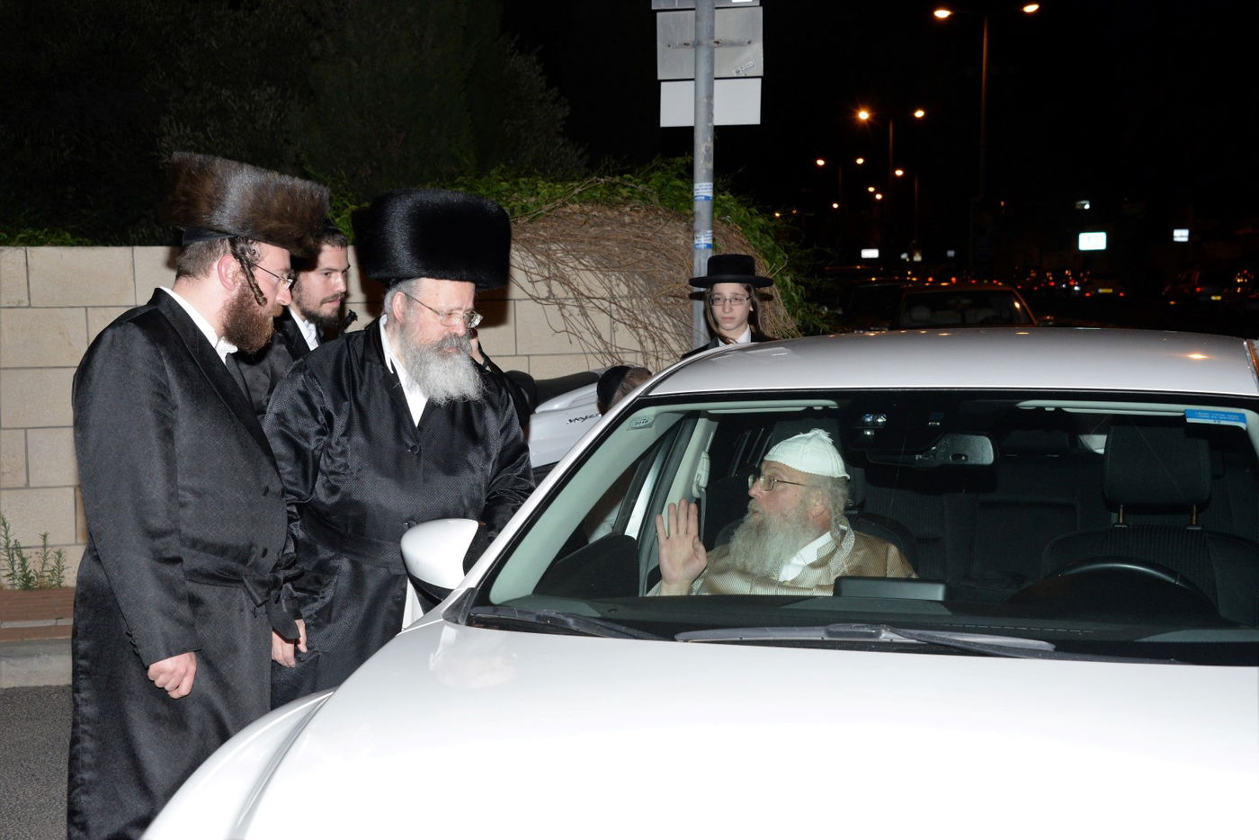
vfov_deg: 23.4
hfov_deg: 34.5
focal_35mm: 58
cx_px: 630
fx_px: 2029
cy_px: 420
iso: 3200
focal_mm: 58
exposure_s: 1/160
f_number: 8
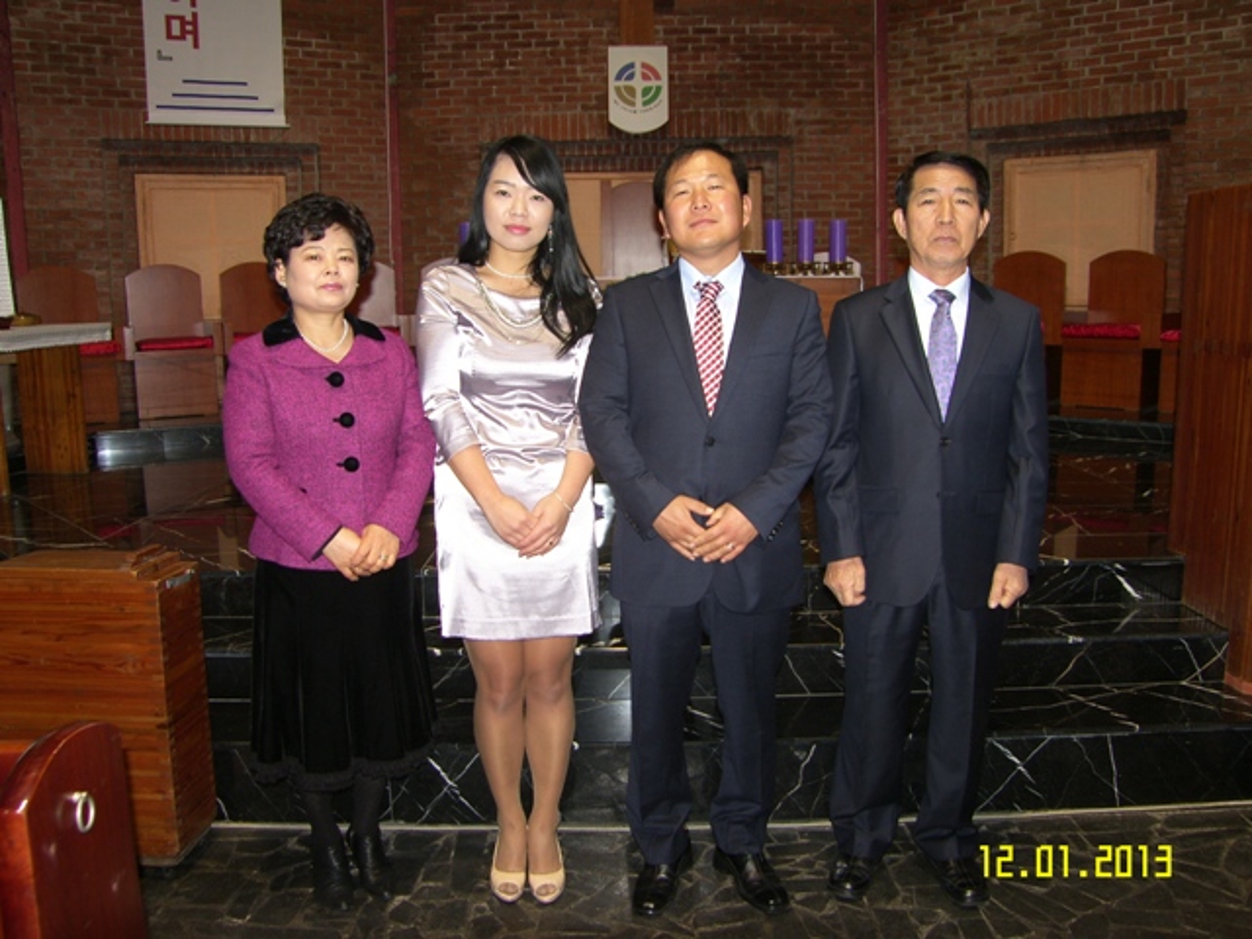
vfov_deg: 49.7
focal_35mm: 28
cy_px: 470
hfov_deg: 63.4
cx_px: 626
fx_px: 1013
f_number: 2.2
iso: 64
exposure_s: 1/30
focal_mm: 7.4
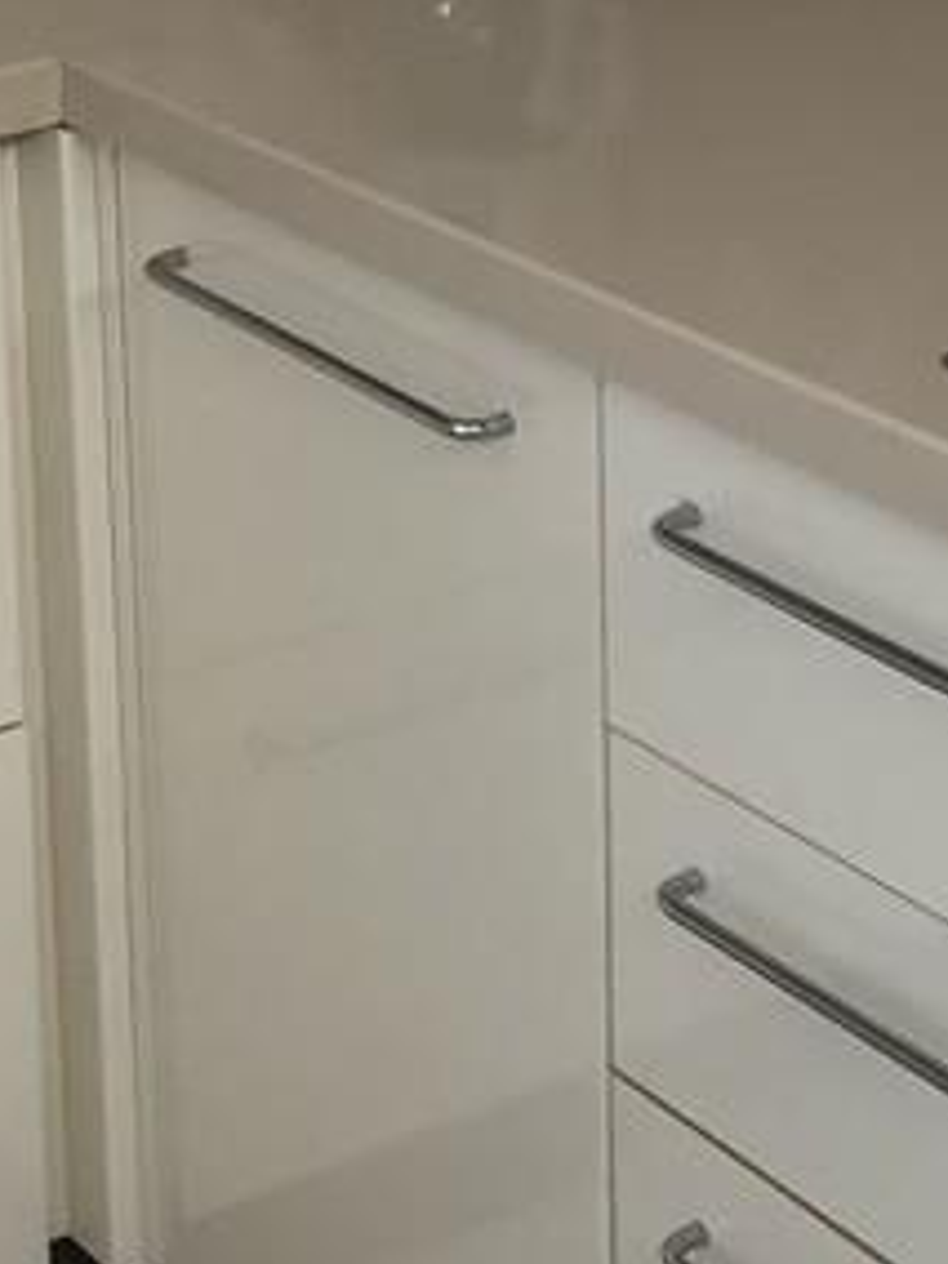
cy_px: -294
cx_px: -329
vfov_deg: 18.3
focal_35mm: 101
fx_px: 3688
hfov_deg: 14.0
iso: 40
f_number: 1.8
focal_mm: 3.99
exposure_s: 1/33
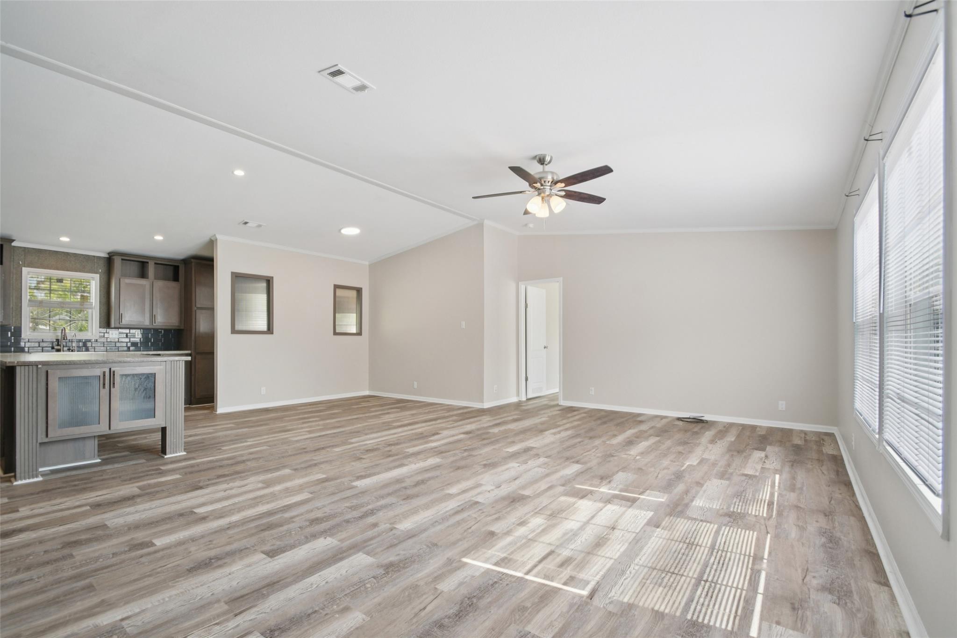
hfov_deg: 100.4
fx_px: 399
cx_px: 478
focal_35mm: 15
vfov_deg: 77.3
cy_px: 319
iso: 400
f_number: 8
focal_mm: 10
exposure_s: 1/40
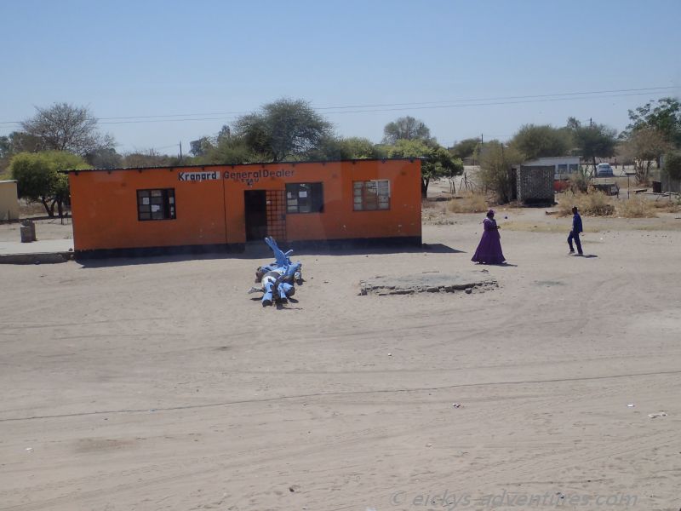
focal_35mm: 46
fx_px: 905
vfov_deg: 31.5
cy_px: 256
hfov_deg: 41.2
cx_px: 340
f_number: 4.5
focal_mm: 8.41
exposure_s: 1/1600
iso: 200
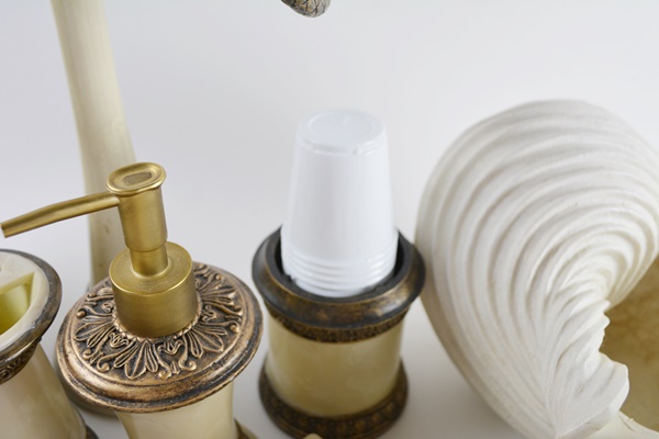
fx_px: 659
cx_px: 330
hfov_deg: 53.1
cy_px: 220
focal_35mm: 36
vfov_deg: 36.9
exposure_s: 1/125
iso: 360
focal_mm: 24
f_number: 5.6
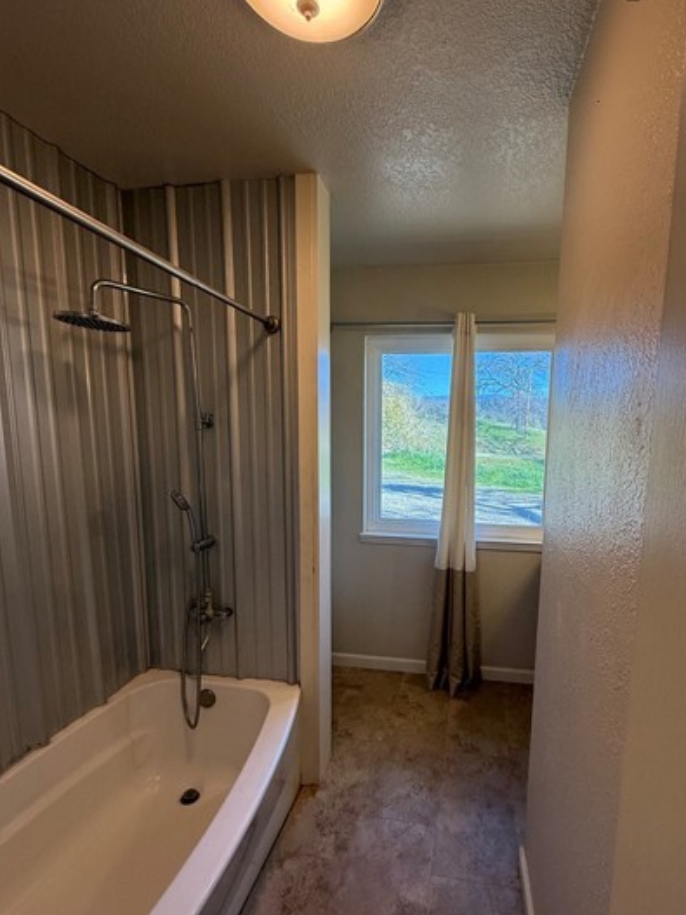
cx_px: 410
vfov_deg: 90.9
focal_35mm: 17
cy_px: 486
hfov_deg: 73.9
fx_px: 449
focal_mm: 2.22
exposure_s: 1/132
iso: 64
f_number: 2.2
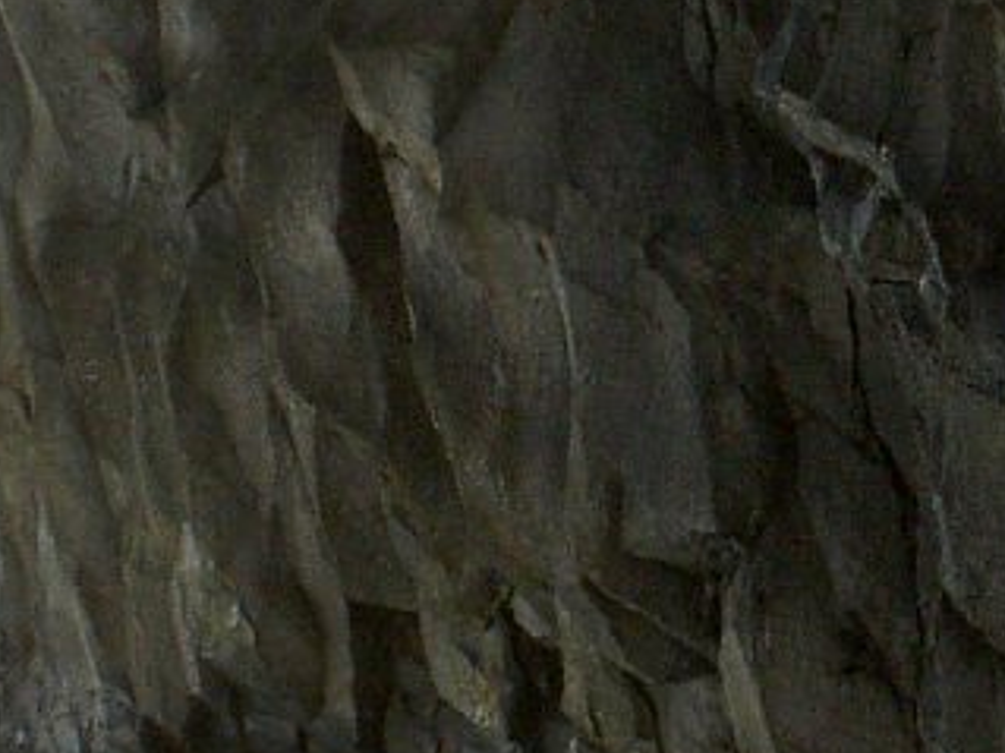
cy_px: -13
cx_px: 766
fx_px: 11144
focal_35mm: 384
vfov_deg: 3.9
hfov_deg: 5.2
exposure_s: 1/320
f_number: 4.9
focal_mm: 16.8
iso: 100
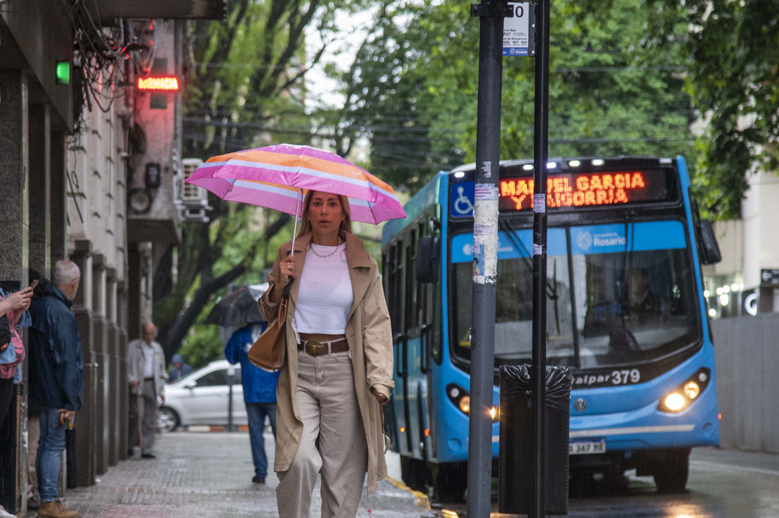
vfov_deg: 9.0
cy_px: 317
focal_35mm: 153
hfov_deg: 13.4
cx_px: 377
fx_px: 3308
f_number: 4.5
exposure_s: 1/125
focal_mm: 120
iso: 1600
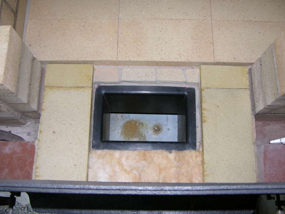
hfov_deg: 50.1
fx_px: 305
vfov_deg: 38.7
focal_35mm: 37
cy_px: 109
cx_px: 142
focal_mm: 8.9
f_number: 2.8
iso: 50
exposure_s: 1/60.1
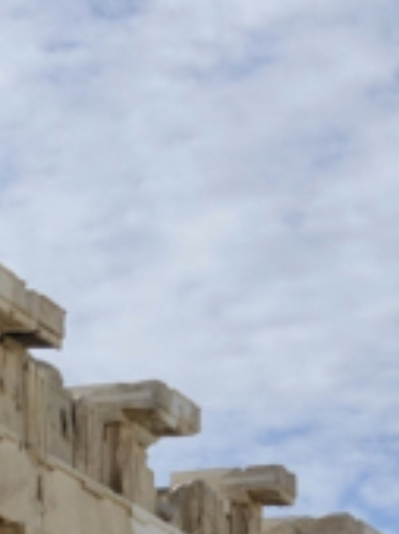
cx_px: -342
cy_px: 906
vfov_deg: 9.1
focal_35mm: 210
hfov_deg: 6.9
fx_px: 3236
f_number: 5.6
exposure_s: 1/125
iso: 125
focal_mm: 13.34
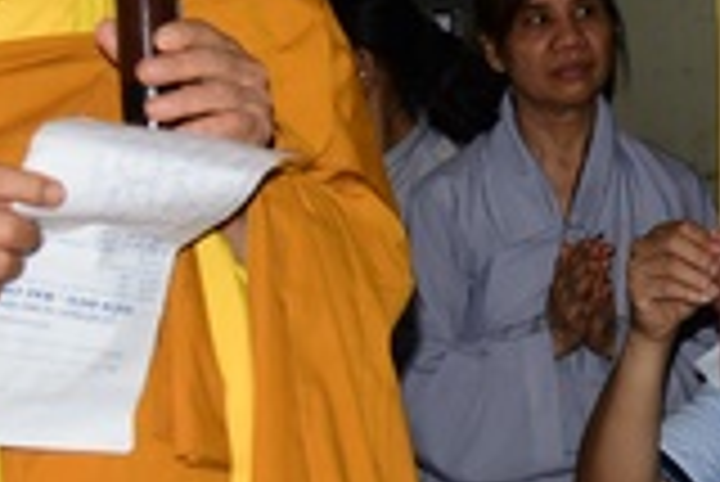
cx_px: 900
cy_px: 144
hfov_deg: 15.1
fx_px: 2602
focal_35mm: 130
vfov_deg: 10.6
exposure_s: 1/80
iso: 500
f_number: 5
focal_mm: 32
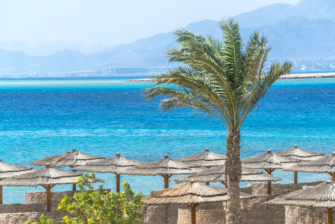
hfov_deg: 8.6
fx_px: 2234
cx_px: 168
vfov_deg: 5.7
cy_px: 112
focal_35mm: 240
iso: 200
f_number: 18
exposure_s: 1/125
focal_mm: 240
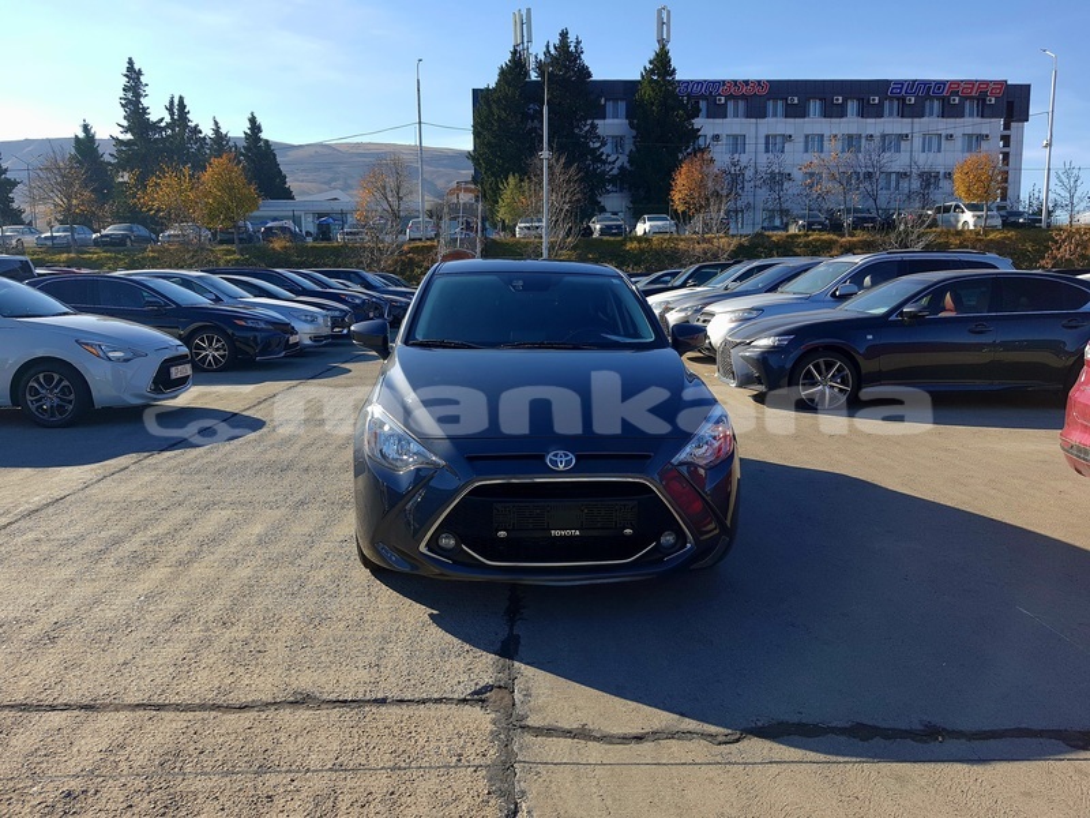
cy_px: 409
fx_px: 819
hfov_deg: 67.3
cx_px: 545
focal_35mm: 26
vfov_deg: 53.1
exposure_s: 1/1667
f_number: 1.7
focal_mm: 4.32
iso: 50
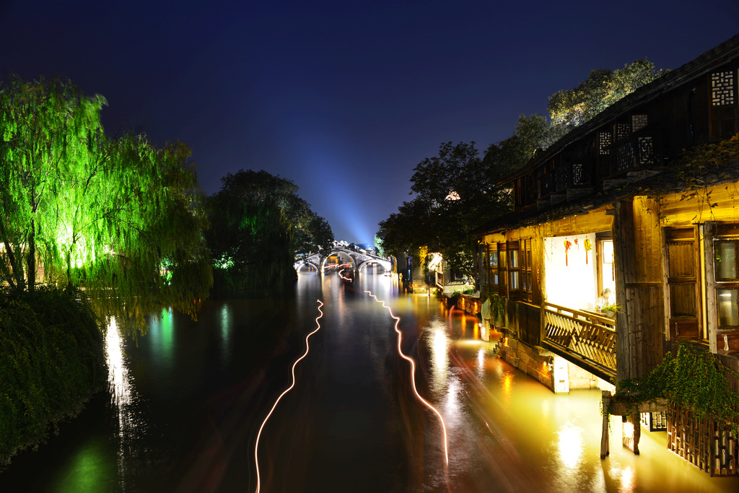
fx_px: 493
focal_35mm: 24
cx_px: 370
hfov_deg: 73.7
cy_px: 246
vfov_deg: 53.1
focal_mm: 24
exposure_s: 30
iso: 100
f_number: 7.1
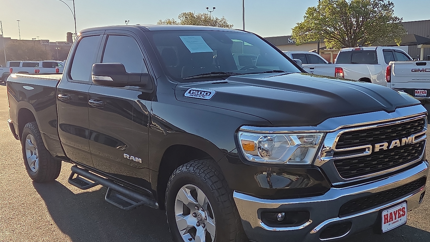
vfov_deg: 29.7
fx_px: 456
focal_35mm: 40
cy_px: 136
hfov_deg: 50.5
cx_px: 224
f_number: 1.8
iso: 25
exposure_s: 1/1667
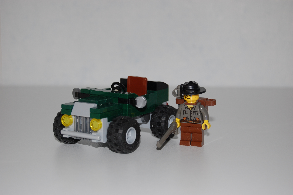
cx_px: 146
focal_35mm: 82
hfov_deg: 24.6
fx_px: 671
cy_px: 98
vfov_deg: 16.5
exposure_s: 1/60
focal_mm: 55
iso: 400
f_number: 5.6
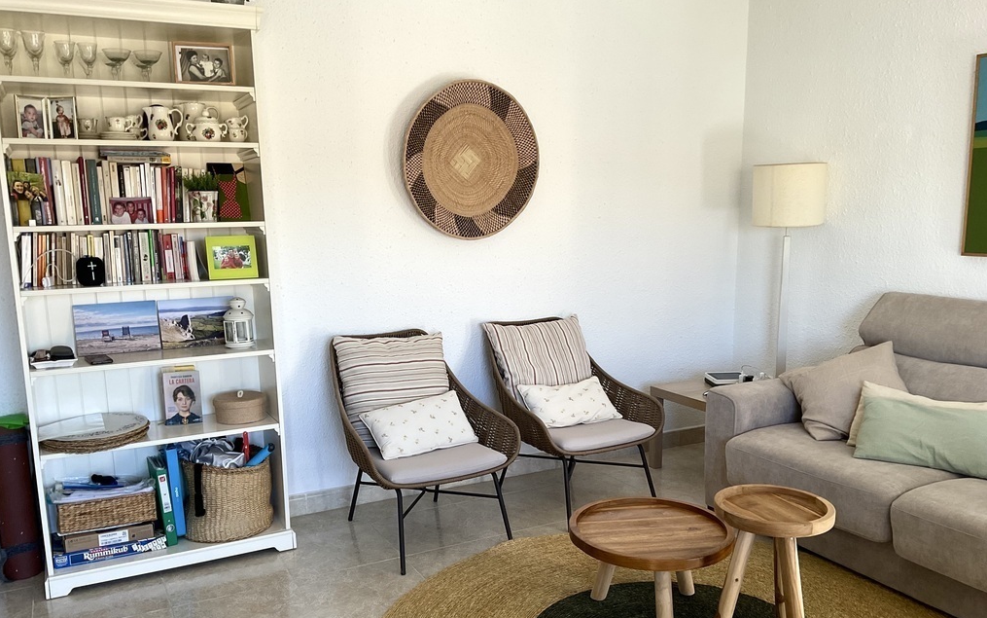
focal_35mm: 31
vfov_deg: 40.5
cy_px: 356
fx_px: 834
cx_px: 492
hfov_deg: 61.2
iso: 50
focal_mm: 3
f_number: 1.8
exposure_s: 1/120
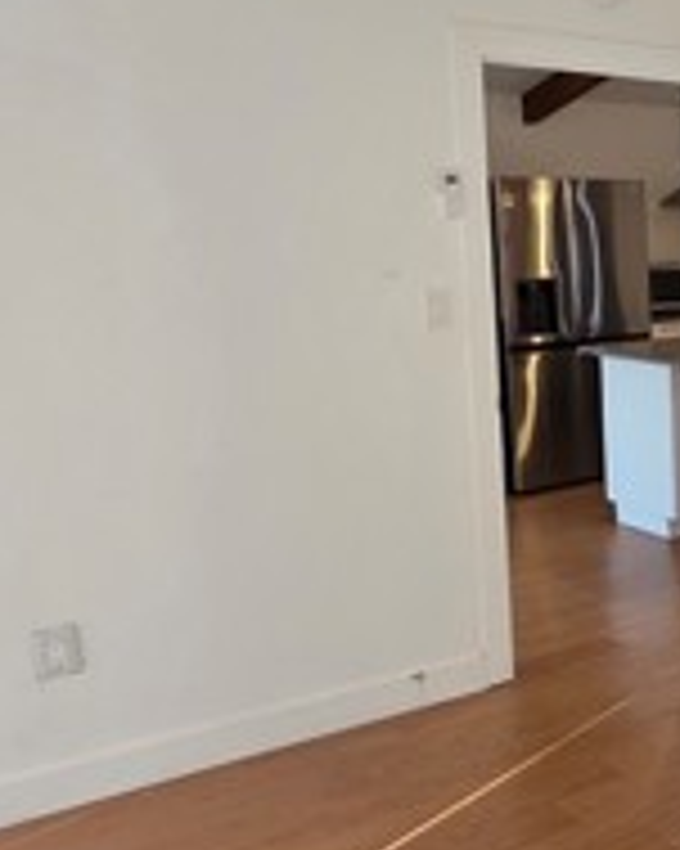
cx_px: 995
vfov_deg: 42.8
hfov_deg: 26.4
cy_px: 369
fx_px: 1083
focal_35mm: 43
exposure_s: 1/120
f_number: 1.9
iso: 100
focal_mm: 2.2
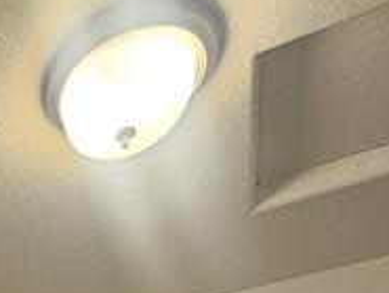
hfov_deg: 26.6
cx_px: -180
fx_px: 607
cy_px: 691
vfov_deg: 15.4
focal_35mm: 54
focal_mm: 2.2
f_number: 2.2
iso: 160
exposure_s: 1/60
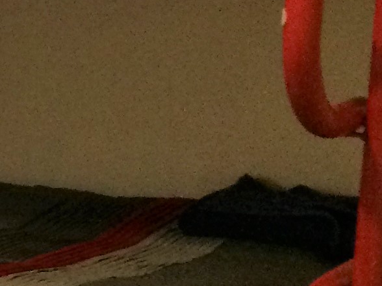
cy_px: 145
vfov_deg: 9.2
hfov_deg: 10.2
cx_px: -613
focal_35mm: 161
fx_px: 1777
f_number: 2.2
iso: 80
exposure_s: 1/33
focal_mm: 4.15
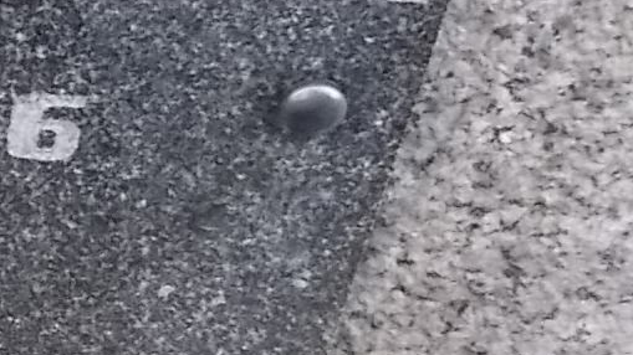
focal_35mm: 89
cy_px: 123
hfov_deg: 20.1
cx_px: -359
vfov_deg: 13.6
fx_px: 1493
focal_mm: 4.6
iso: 400
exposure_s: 1/30
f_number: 3.2
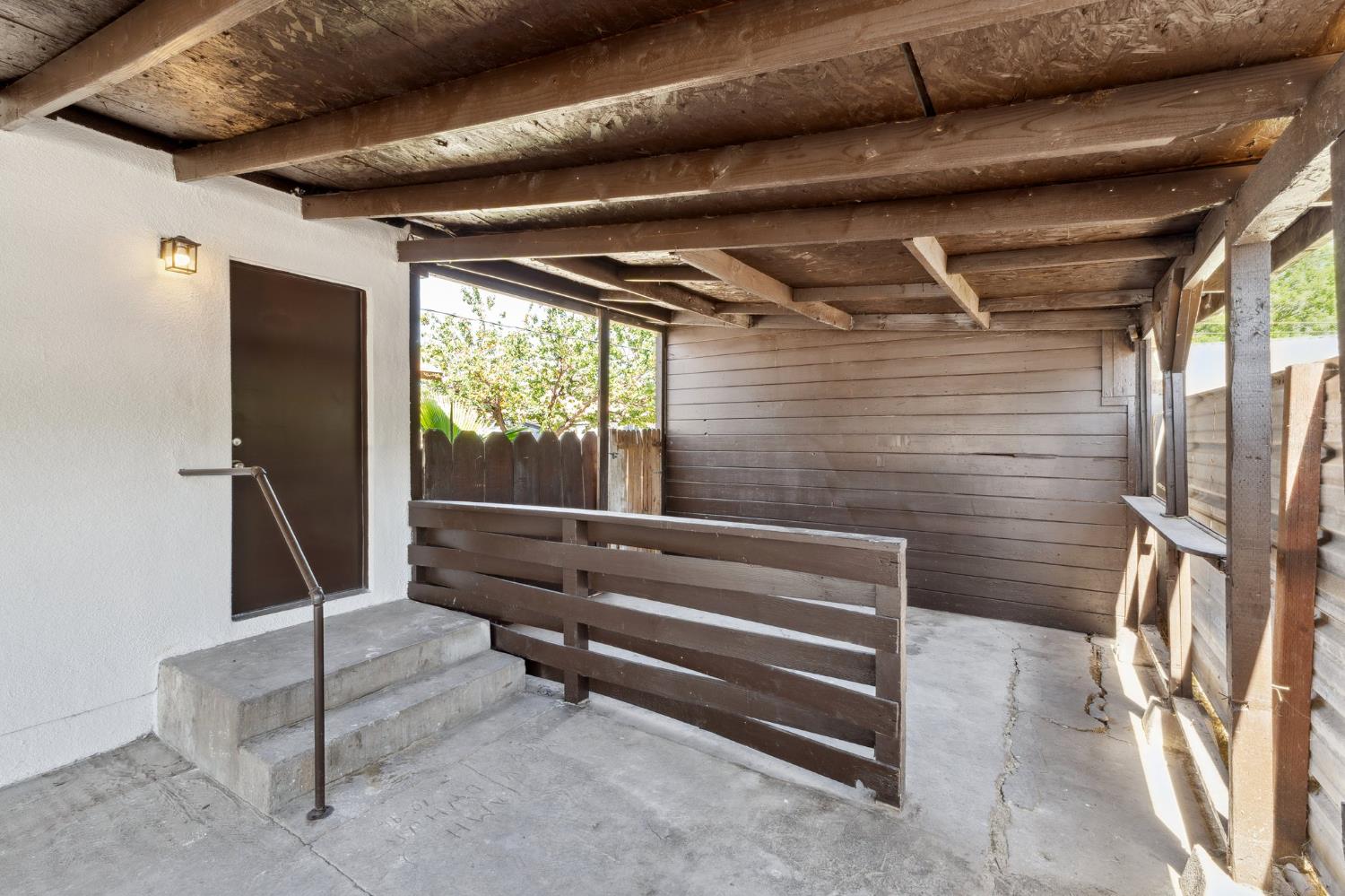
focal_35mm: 15
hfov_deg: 100.4
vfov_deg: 77.3
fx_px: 560
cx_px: 672
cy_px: 448
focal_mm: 10
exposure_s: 1/5
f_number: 8
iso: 100
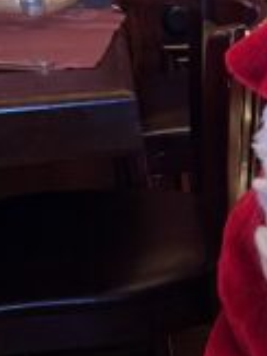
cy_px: 367
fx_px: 1318
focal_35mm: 128
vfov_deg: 15.1
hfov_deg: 11.1
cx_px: 400
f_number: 1.5
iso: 640
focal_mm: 5.7
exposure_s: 1/30
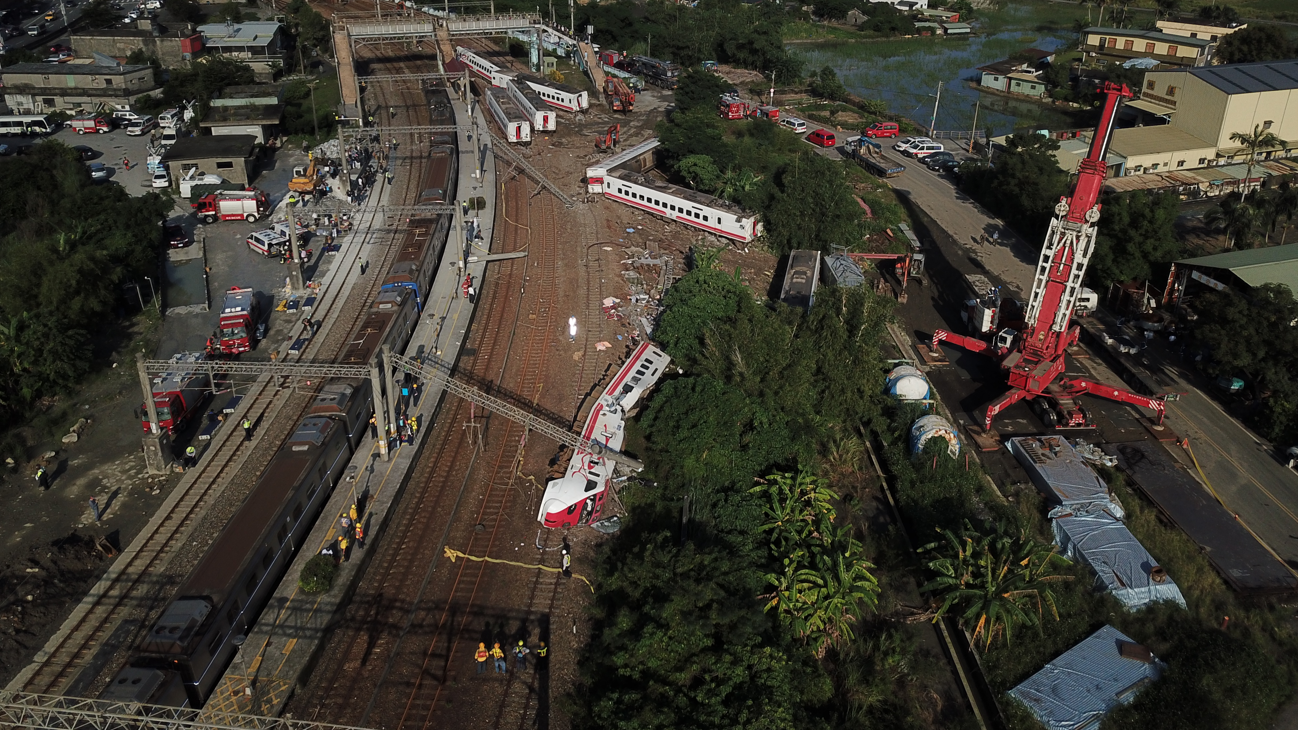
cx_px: 636
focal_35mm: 29
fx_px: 998
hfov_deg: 66.1
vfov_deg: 39.9
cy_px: 275
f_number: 2.2
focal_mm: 4.73
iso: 100
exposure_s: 1/4115
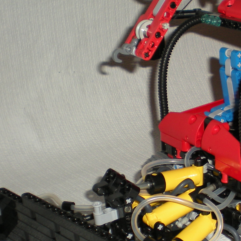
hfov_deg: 18.8
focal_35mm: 89
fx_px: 701
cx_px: 255
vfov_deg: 19.5
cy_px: 141
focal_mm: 6.3
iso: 64
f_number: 3.1
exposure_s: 1/60
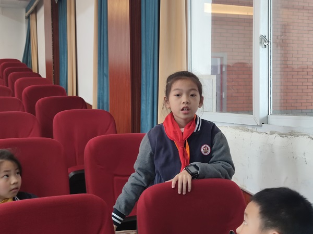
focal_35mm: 46
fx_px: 416
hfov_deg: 41.2
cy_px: 117
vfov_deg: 31.5
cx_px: 156
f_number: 1.69
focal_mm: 6.72
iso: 392
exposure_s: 1/50
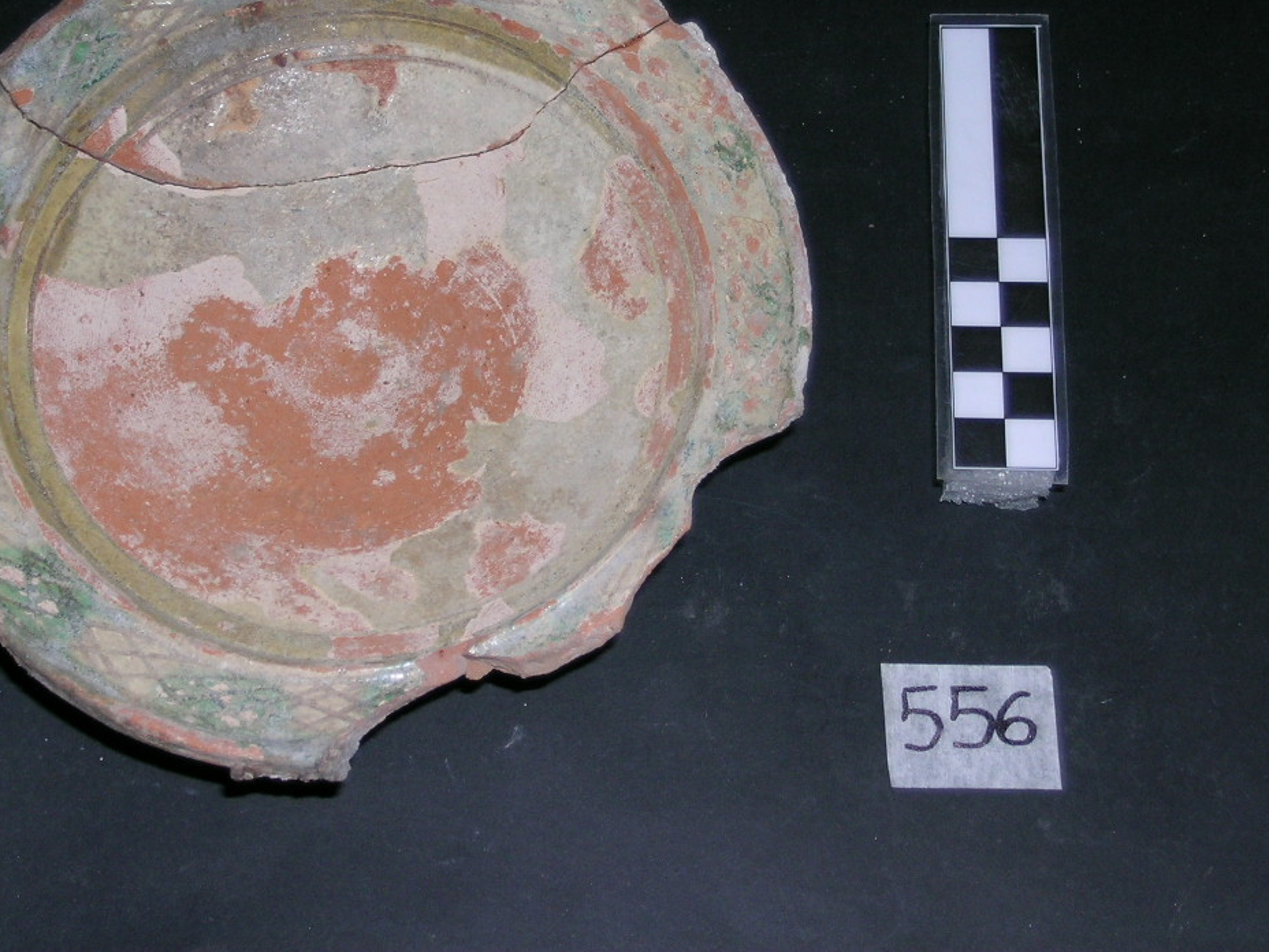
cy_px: 297
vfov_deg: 21.2
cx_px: 603
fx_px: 2529
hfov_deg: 28.2
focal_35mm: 69
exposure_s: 1/60.1
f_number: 3.4
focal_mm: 10.3
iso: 50
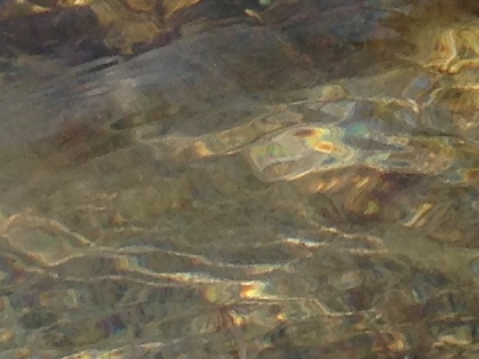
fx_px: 3555
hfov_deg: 7.3
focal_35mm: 257
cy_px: -611
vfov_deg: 5.5
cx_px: 1135
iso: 50
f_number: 2.4
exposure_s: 1/903
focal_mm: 4.13
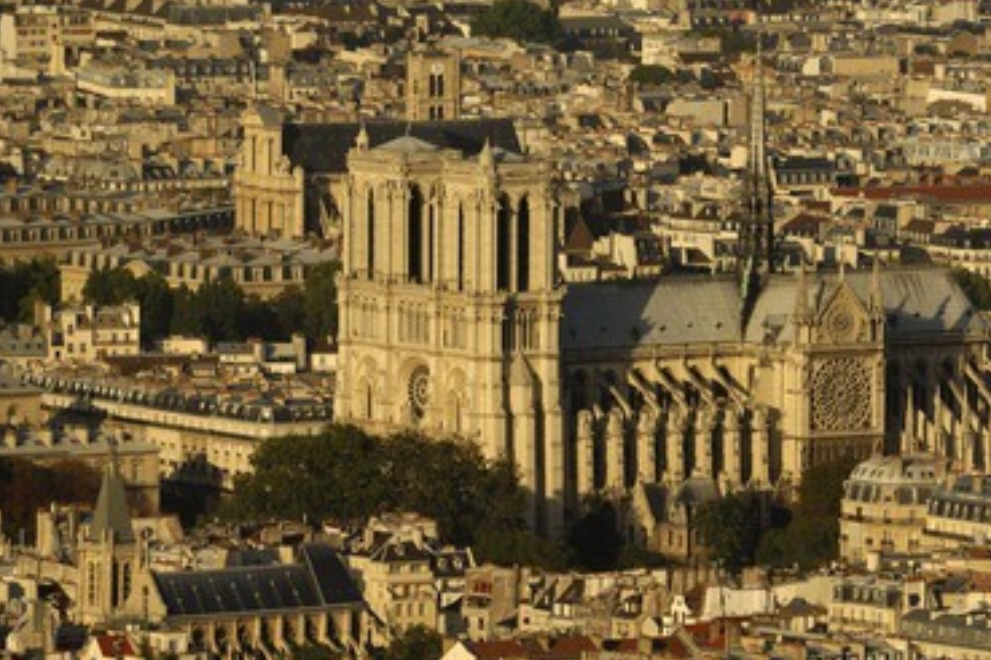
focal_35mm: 513
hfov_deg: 4.0
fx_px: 14121
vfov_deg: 2.7
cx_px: 555
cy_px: 357
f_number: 5.3
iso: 100
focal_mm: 300
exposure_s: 1/800
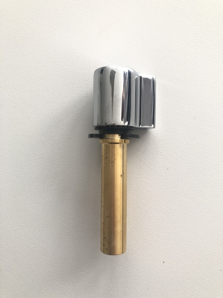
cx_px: 112
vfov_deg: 63.4
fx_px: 241
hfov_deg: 49.7
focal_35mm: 28
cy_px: 149
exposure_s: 1/30
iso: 25
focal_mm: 4
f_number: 1.8
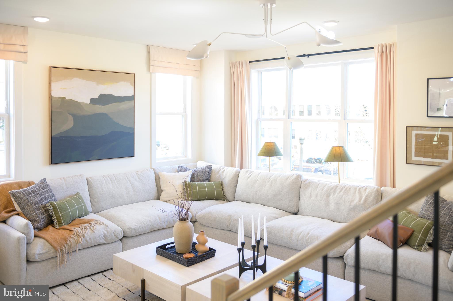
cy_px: 150
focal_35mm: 31
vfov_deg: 42.3
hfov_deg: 60.3
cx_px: 226
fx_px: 390
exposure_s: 1/125
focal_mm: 31
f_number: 2.8
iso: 400
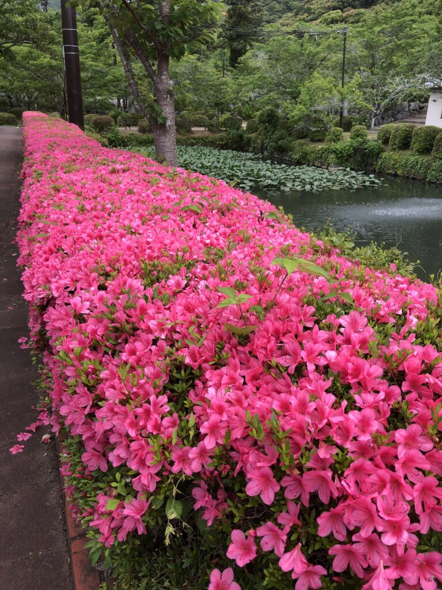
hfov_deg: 49.7
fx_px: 477
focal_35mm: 28
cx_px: 221
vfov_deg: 63.4
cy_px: 295
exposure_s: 1/284
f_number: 1.8
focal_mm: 3.99
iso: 20
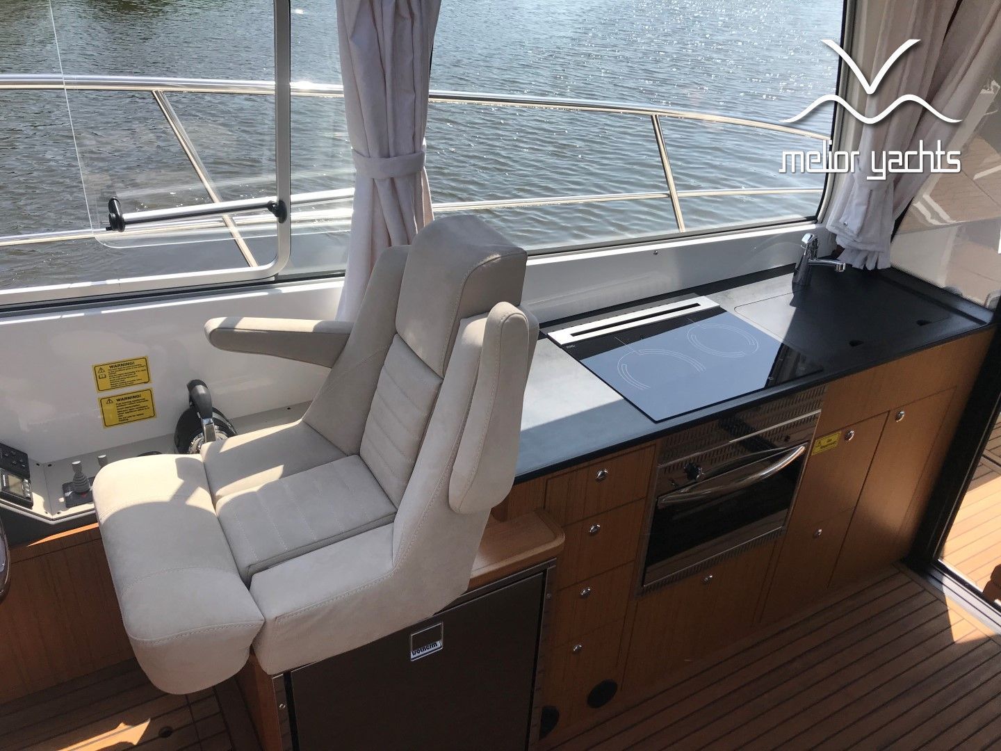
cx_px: 500
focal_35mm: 28
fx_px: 810
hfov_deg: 63.4
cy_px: 376
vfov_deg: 49.7
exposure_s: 1/1429
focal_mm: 3.99
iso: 20
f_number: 1.8
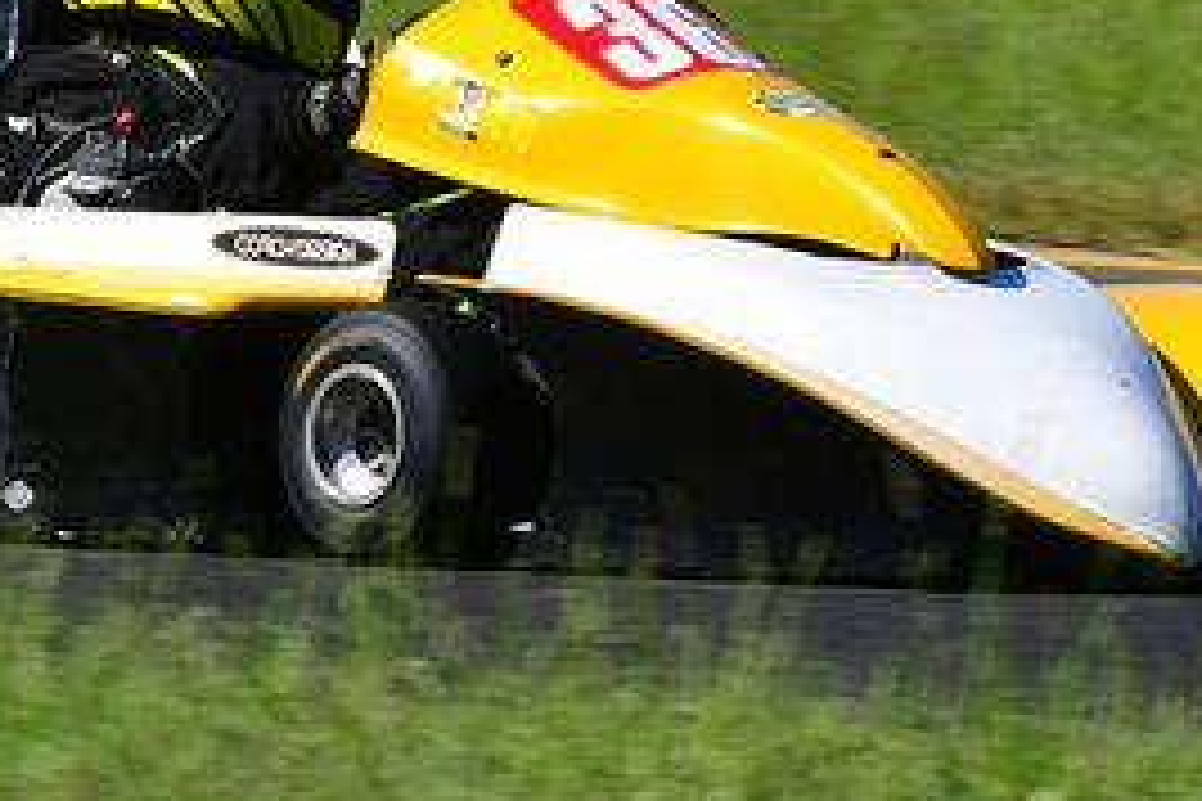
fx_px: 36024
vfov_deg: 1.3
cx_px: 315
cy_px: -374
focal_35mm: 1079
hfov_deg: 1.9
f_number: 13
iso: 500
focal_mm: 240
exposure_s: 1/640
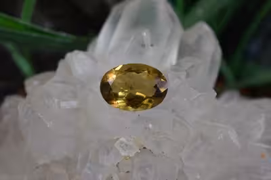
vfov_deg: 16.5
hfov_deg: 24.6
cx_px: 136
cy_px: 90
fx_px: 621
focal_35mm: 82
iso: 720
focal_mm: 55
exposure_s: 1/60
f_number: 5.6
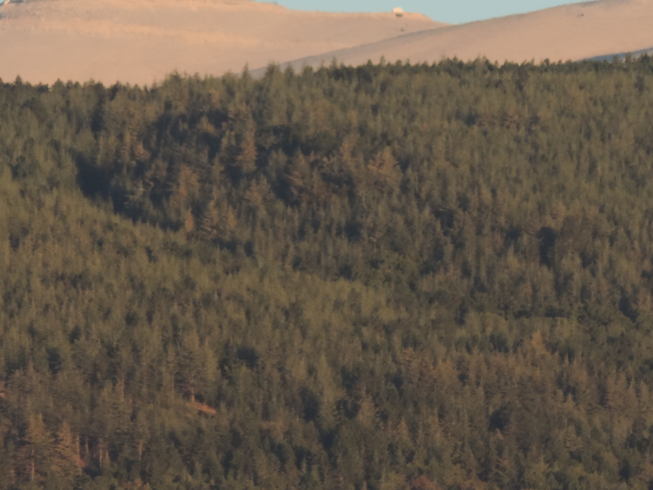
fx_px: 19600
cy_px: 16
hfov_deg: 1.9
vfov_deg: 1.4
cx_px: 307
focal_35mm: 1039
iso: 125
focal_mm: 89.1
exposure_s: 1/250
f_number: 4.9
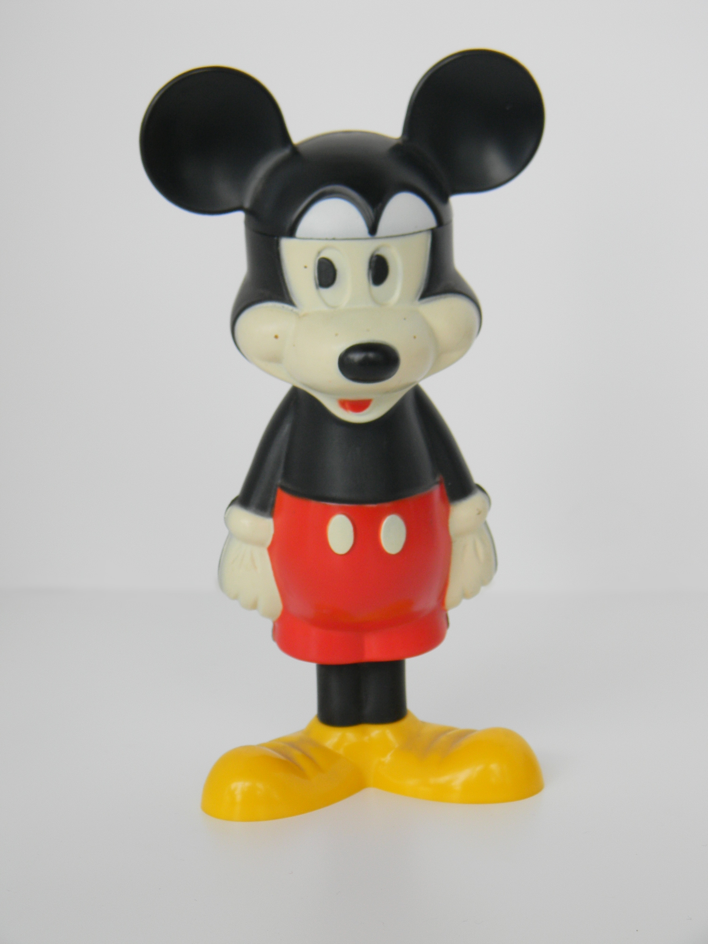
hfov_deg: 17.8
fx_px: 2263
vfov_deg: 23.6
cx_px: 354
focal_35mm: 83
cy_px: 472
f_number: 4.5
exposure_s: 1/120
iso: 80
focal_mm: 15.1
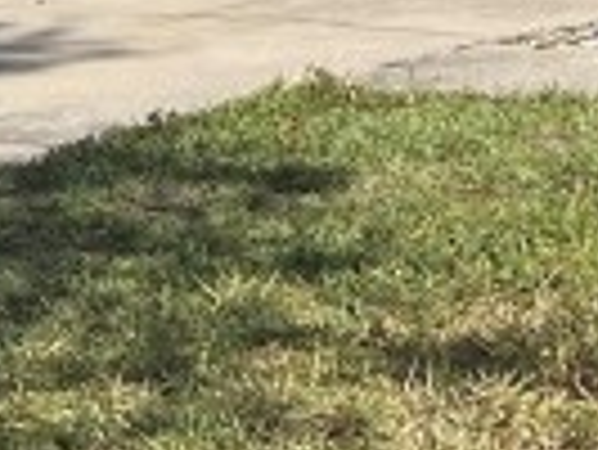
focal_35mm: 200
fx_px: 3458
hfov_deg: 8.9
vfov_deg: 7.0
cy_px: -608
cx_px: 1452
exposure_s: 1/4854
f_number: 1.6
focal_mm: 5.1
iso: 50
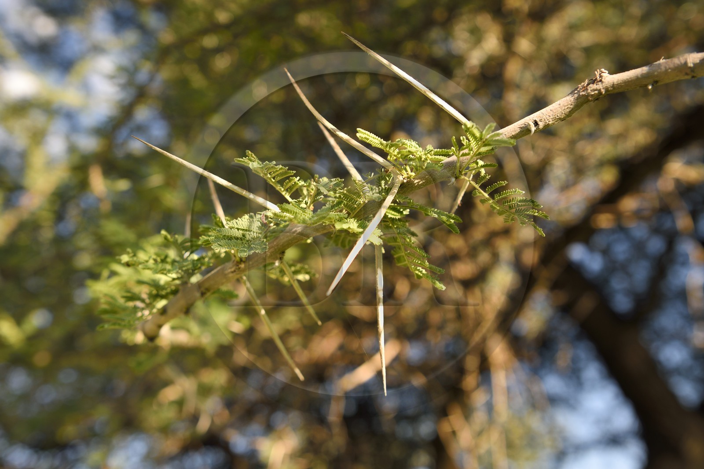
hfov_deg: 50.7
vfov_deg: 35.0
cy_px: 234
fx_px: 743
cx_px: 352
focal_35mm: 38
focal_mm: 38
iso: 200
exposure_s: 1/250
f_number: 5.6
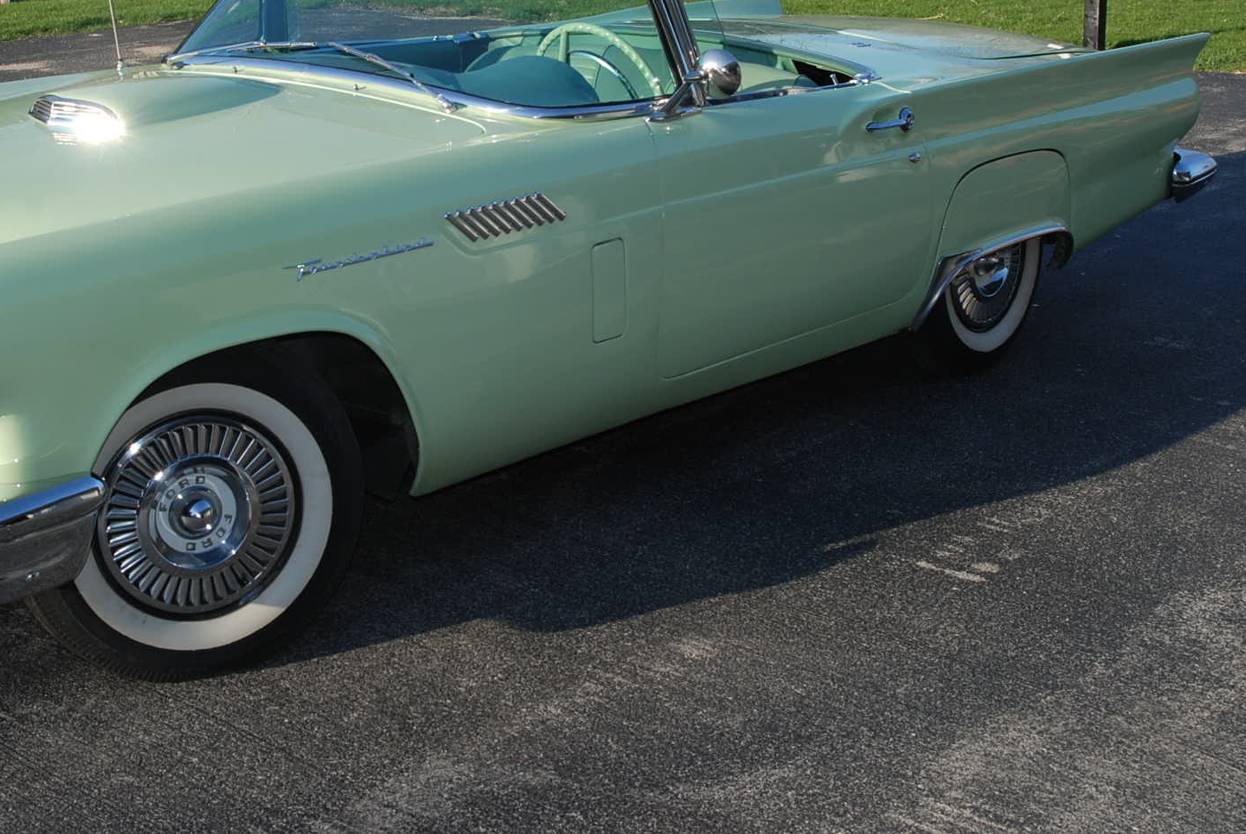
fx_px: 2009
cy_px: 269
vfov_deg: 23.3
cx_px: 488
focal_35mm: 58
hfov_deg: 34.3
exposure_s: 1/200
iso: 250
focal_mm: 28
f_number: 10
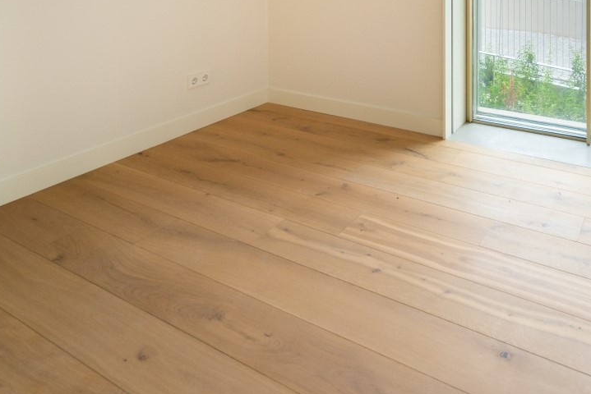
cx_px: 446
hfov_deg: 63.3
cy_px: -26
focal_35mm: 27
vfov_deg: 40.1
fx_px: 443
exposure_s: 1/60
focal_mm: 12
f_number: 9
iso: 320
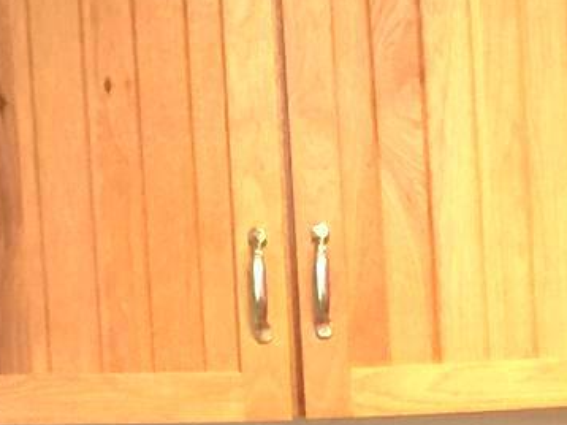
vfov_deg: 8.7
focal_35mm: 166
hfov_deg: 11.7
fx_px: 2717
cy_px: 677
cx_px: 686
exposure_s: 1/15
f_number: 2.2
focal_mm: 4.15
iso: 80
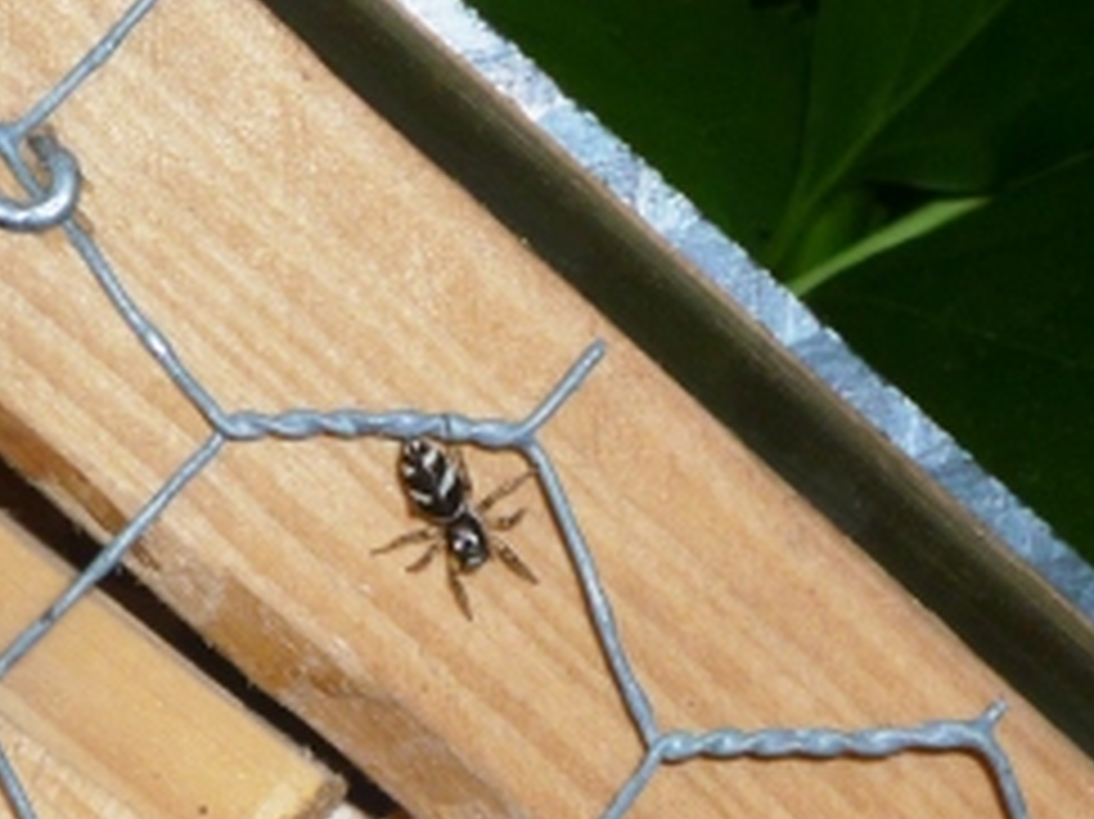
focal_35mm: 154
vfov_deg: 9.6
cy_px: 522
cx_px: 378
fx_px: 4865
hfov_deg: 12.8
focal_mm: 8.8
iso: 100
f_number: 4.9
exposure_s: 1/80
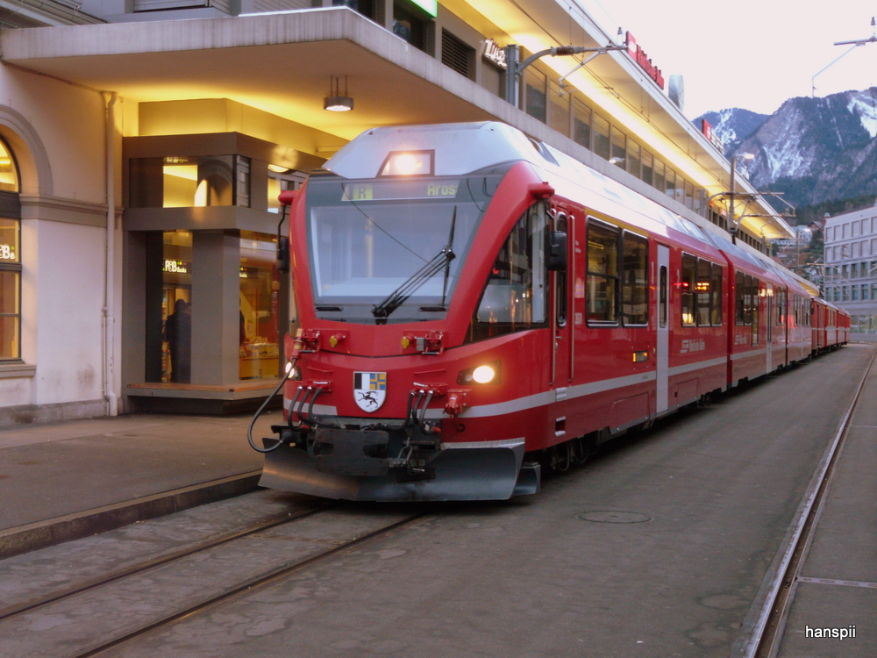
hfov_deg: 39.7
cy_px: 329
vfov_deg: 30.3
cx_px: 438
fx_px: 1216
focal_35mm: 48
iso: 200
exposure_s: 1/8
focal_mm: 7.9
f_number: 3.2
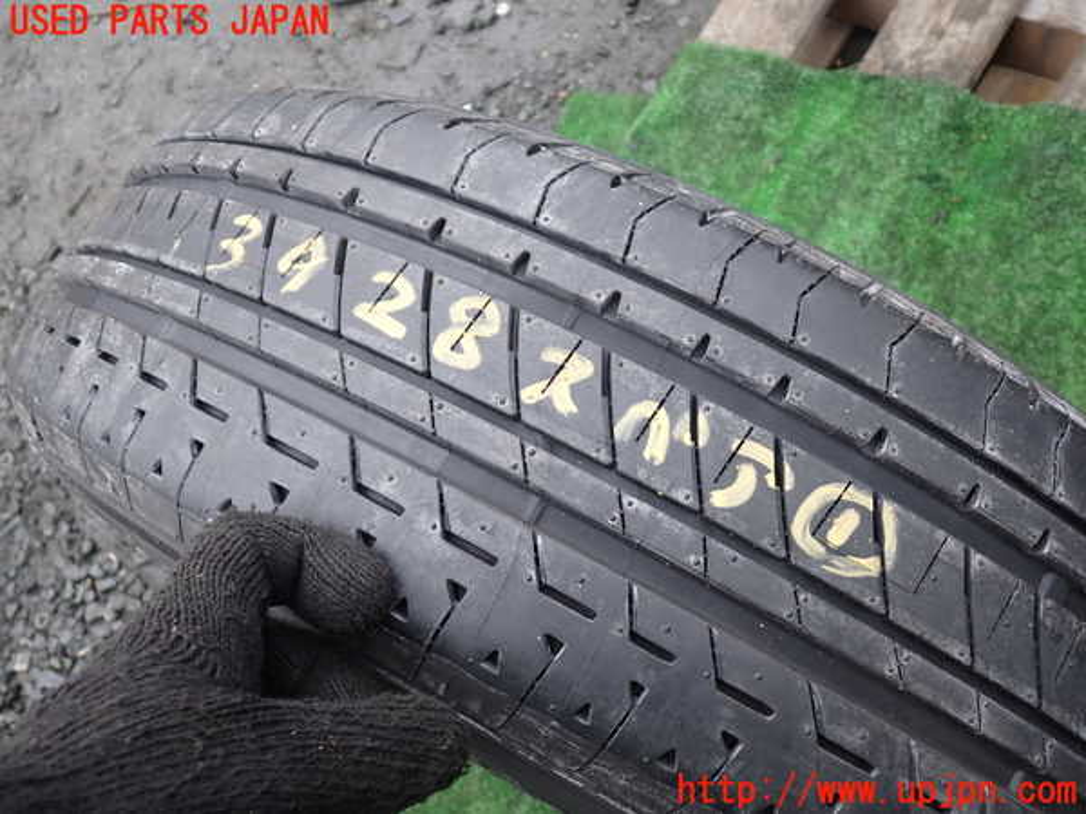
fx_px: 941
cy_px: 407
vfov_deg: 46.8
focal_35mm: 30
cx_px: 543
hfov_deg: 60.0
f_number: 2.3
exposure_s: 1/60
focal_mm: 5.4
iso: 125
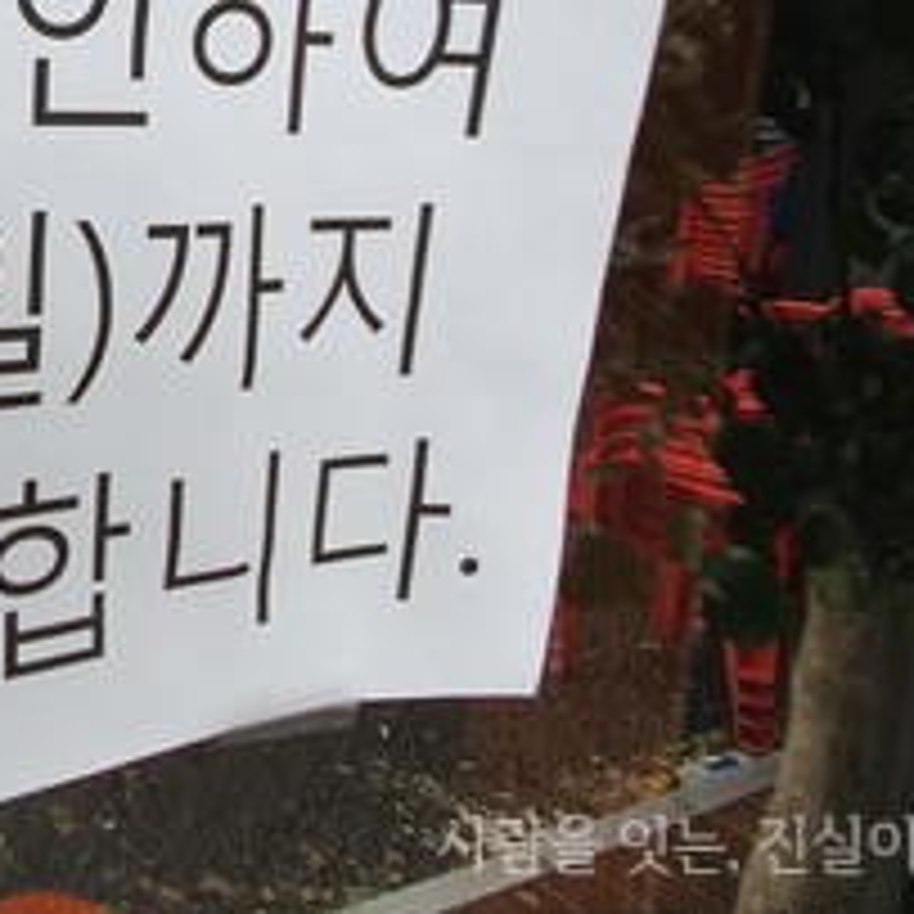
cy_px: 149
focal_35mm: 34
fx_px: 1016
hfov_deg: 36.0
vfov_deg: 45.3
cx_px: -216
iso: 50
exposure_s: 1/60
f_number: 2.2
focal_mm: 1.8
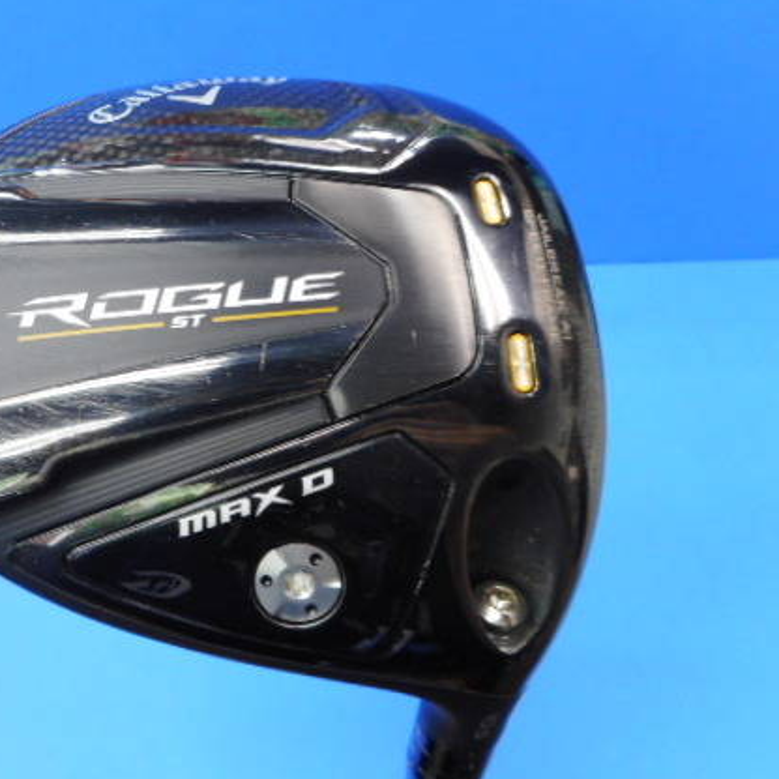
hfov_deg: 47.2
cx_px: 227
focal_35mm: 34
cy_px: 378
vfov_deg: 48.4
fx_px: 866
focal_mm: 4.5
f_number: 3.7
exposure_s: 1/30
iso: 160
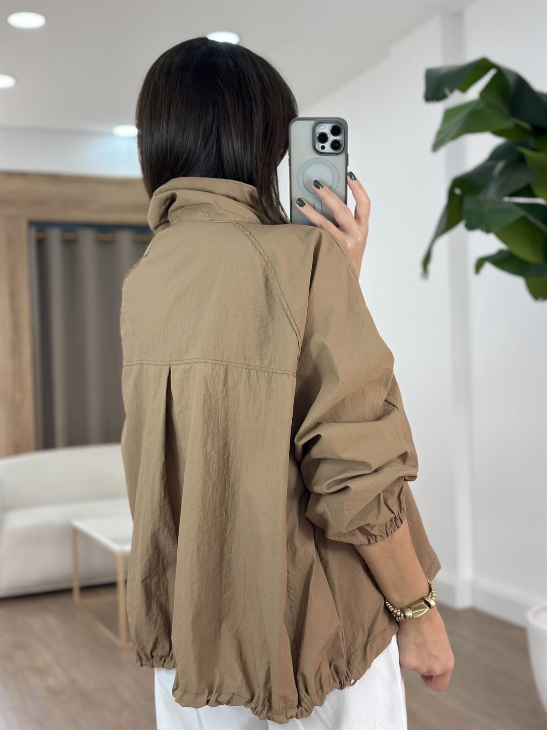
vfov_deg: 39.7
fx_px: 1011
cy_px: 365
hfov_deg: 30.3
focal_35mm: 48
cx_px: 274
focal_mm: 6.86
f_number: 1.78
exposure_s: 1/230
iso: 80
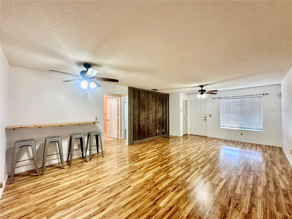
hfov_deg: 102.1
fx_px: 118
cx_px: 146
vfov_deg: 85.7
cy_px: 110
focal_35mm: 14
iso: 320
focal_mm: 2.22
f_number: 2.2
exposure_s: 1/120
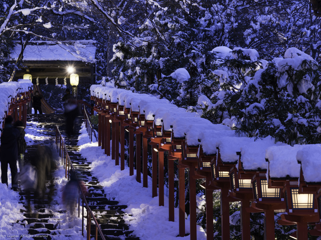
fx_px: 1057
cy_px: 120
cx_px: 147
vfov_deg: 13.0
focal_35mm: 114
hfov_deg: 17.3
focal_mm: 105
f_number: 11
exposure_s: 5
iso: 100
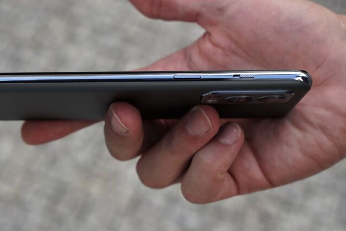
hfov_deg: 28.0
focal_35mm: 72
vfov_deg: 18.9
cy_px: 90
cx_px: 128
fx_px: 692
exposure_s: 1/160
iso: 160
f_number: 6.3
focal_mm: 55
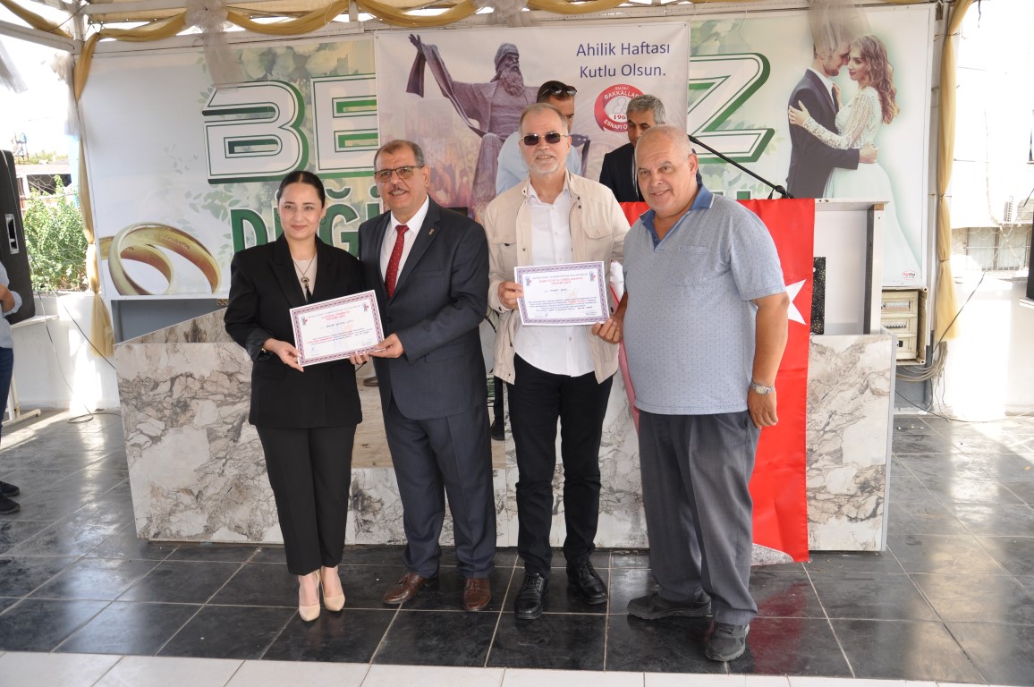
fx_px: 904
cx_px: 517
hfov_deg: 59.5
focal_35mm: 32
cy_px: 344
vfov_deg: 41.6
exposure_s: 1/200
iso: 200
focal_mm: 21
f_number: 4.5
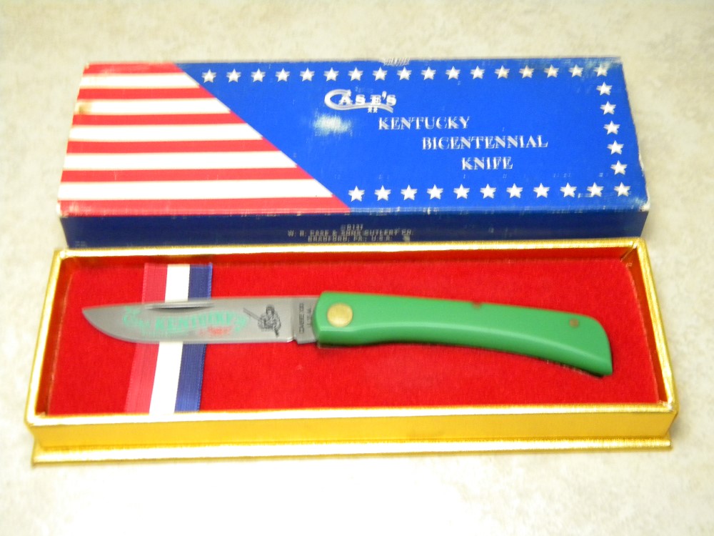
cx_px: 357
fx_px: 969
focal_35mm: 47
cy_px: 268
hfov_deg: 40.4
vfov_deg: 30.9
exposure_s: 1/14
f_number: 3.9
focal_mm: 8.6
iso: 400
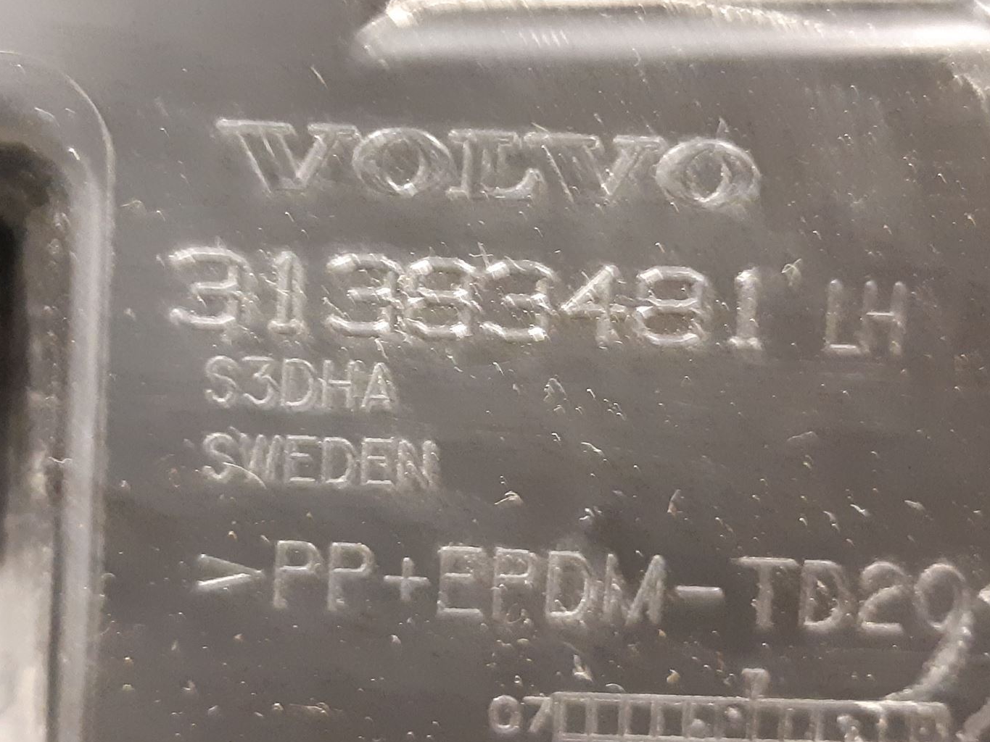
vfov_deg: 36.8
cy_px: 346
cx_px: 506
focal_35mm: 39
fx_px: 1115
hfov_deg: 47.9
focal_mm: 3.93
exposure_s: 1/20
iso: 500
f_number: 1.7
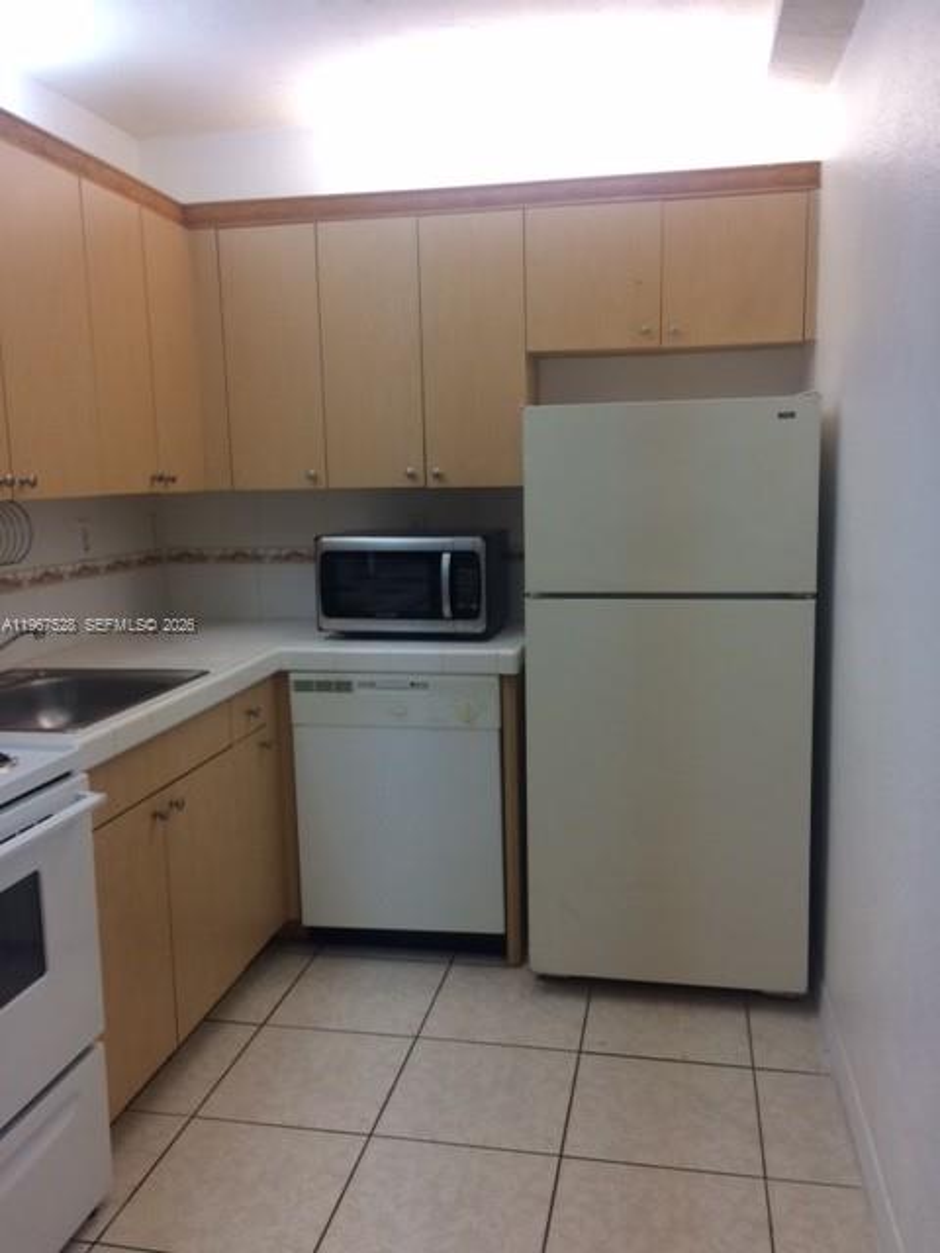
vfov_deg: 61.7
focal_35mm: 29
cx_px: 470
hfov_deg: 48.2
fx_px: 1050
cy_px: 626
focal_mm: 4.15
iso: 40
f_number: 2.2
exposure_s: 1/40
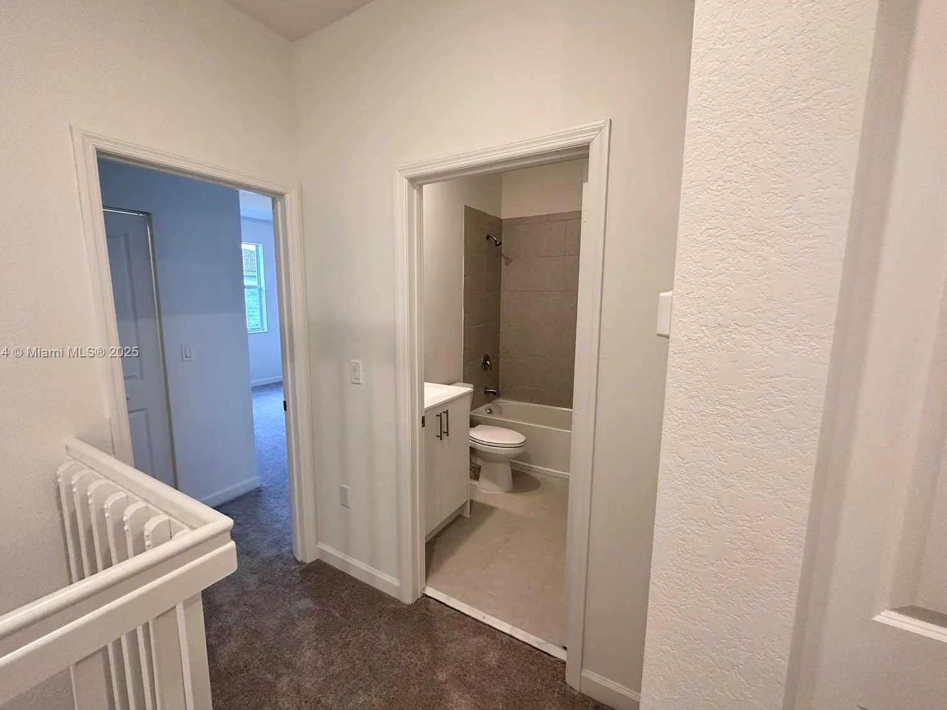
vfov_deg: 81.8
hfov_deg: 98.0
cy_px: 353
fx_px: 410
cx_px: 443
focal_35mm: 15
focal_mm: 2.22
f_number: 2.2
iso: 250
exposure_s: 1/120
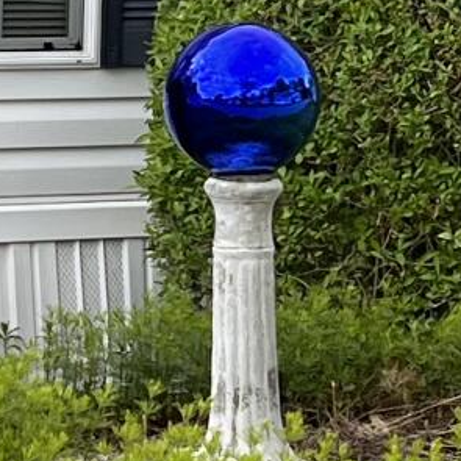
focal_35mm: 234
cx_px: -292
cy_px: 216
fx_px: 3526
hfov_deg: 7.3
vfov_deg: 7.5
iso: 50
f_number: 1.5
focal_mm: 5.7
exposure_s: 1/674
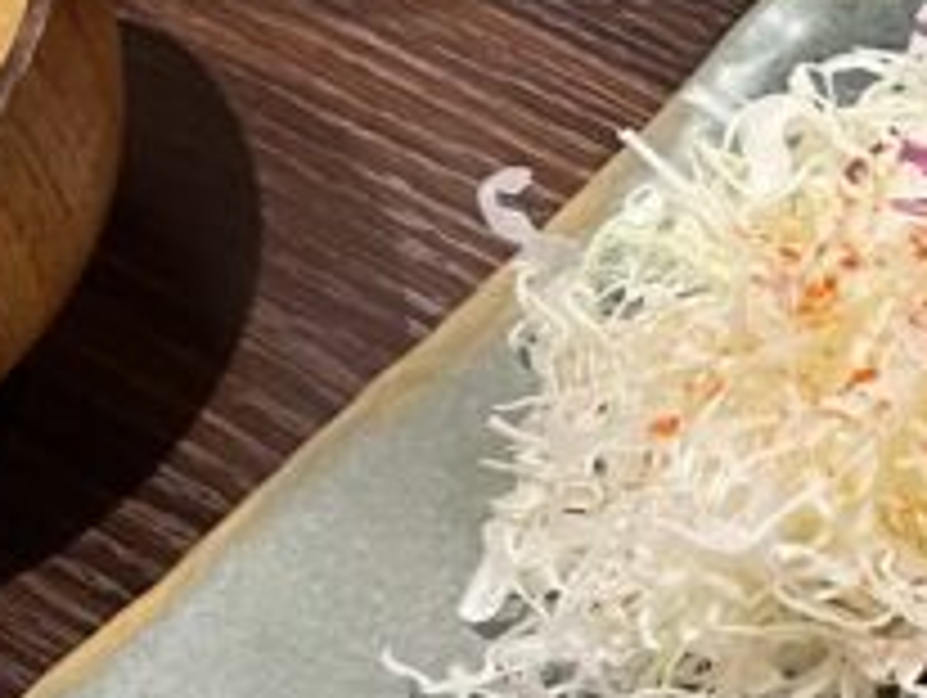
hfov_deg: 14.0
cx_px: 1521
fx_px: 3459
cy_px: 369
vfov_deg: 11.5
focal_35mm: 129
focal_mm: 4.2
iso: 250
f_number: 1.6
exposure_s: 1/60
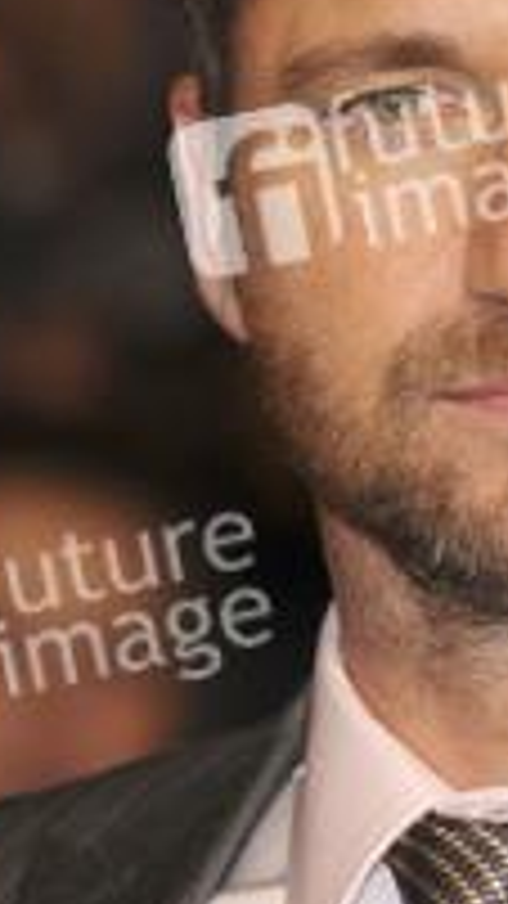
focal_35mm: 579
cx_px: 533
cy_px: 396
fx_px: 13872
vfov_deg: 3.7
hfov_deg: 2.1
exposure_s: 1/250
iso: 400
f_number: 5
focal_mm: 185
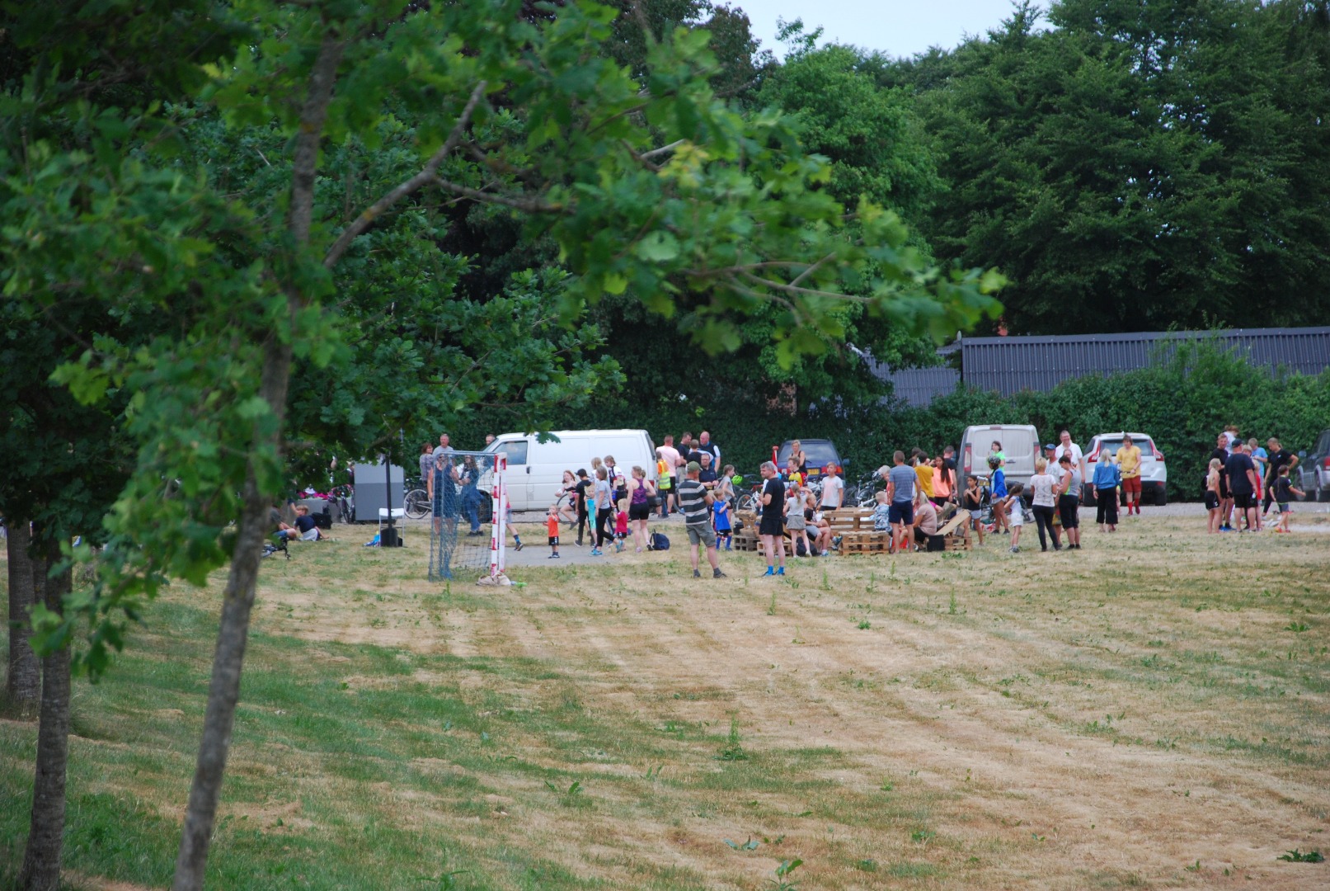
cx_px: 665
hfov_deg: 13.0
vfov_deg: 8.7
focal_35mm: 158
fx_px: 5826
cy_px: 446
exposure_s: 1/400
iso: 400
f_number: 5.6
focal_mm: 105
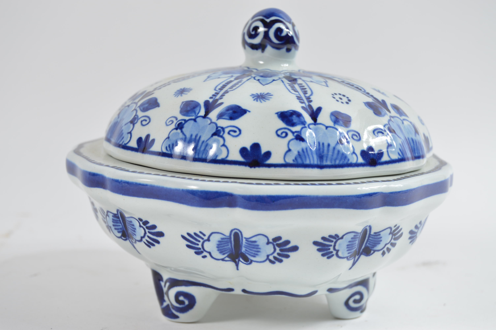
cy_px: 165
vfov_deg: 17.5
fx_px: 1074
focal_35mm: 78
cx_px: 248
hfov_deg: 26.0
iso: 100
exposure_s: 1/80
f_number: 7.1
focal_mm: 52
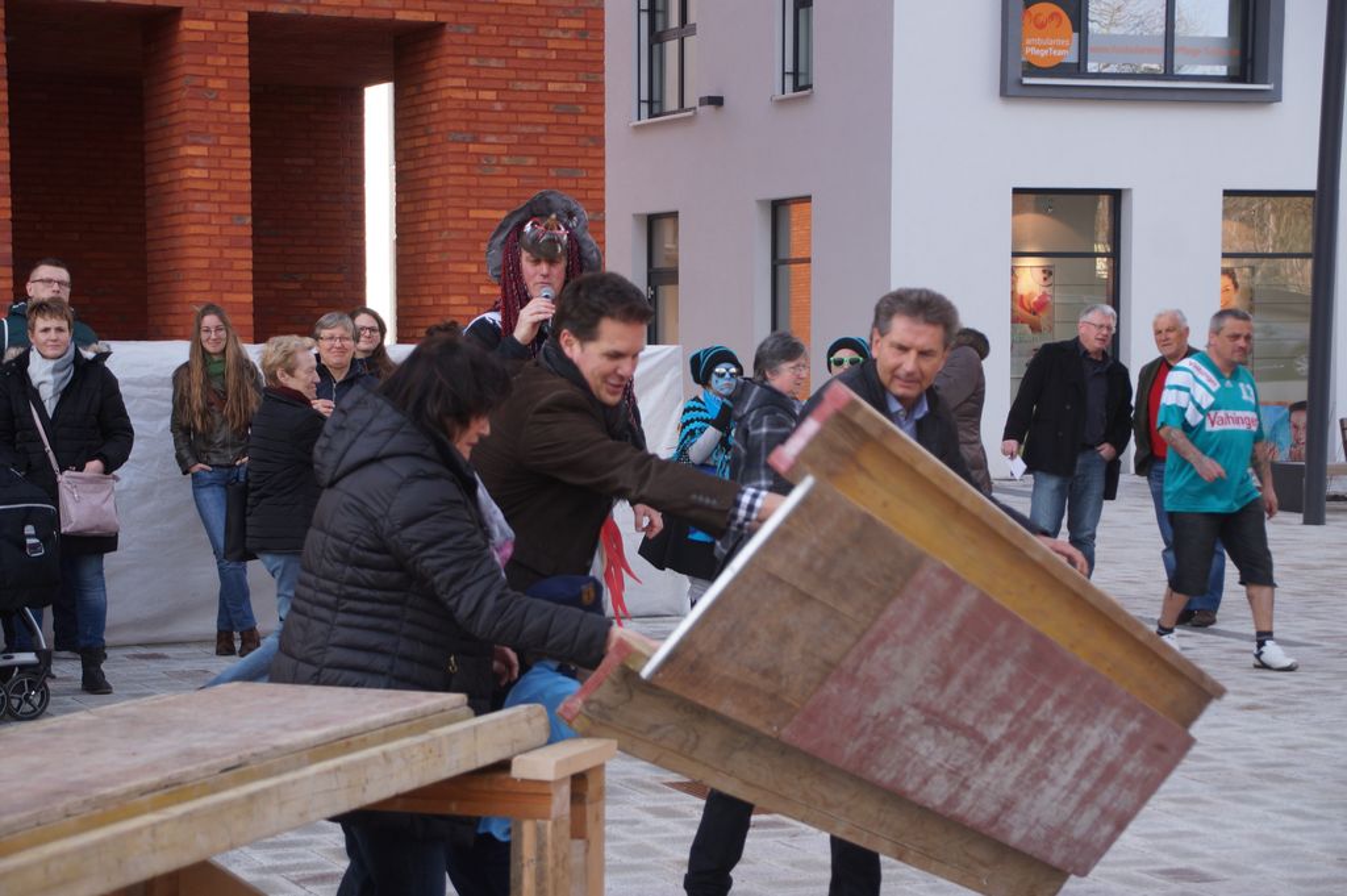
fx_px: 3084
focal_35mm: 82
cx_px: 674
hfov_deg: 24.6
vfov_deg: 16.5
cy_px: 448
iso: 200
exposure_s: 1/160
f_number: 5
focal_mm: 55
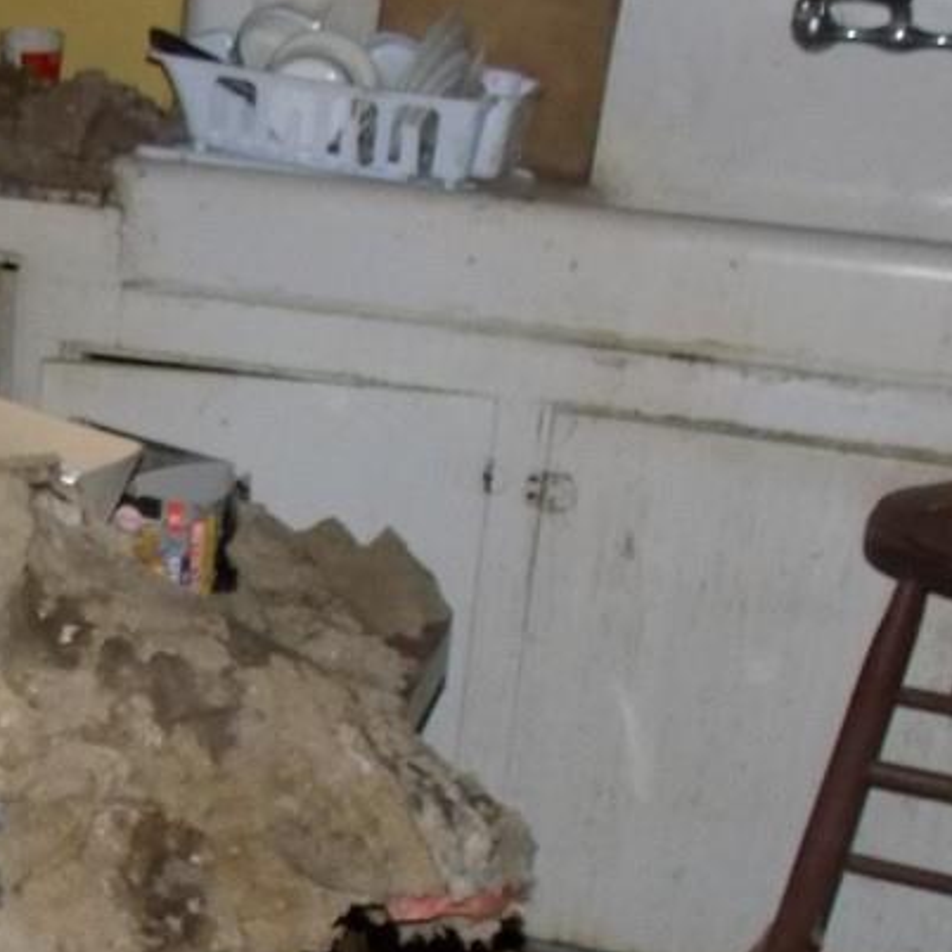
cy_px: 689
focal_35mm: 81
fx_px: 2520
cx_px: -142
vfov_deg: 21.2
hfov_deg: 20.2
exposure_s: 1/30
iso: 200
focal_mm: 4
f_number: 3.1
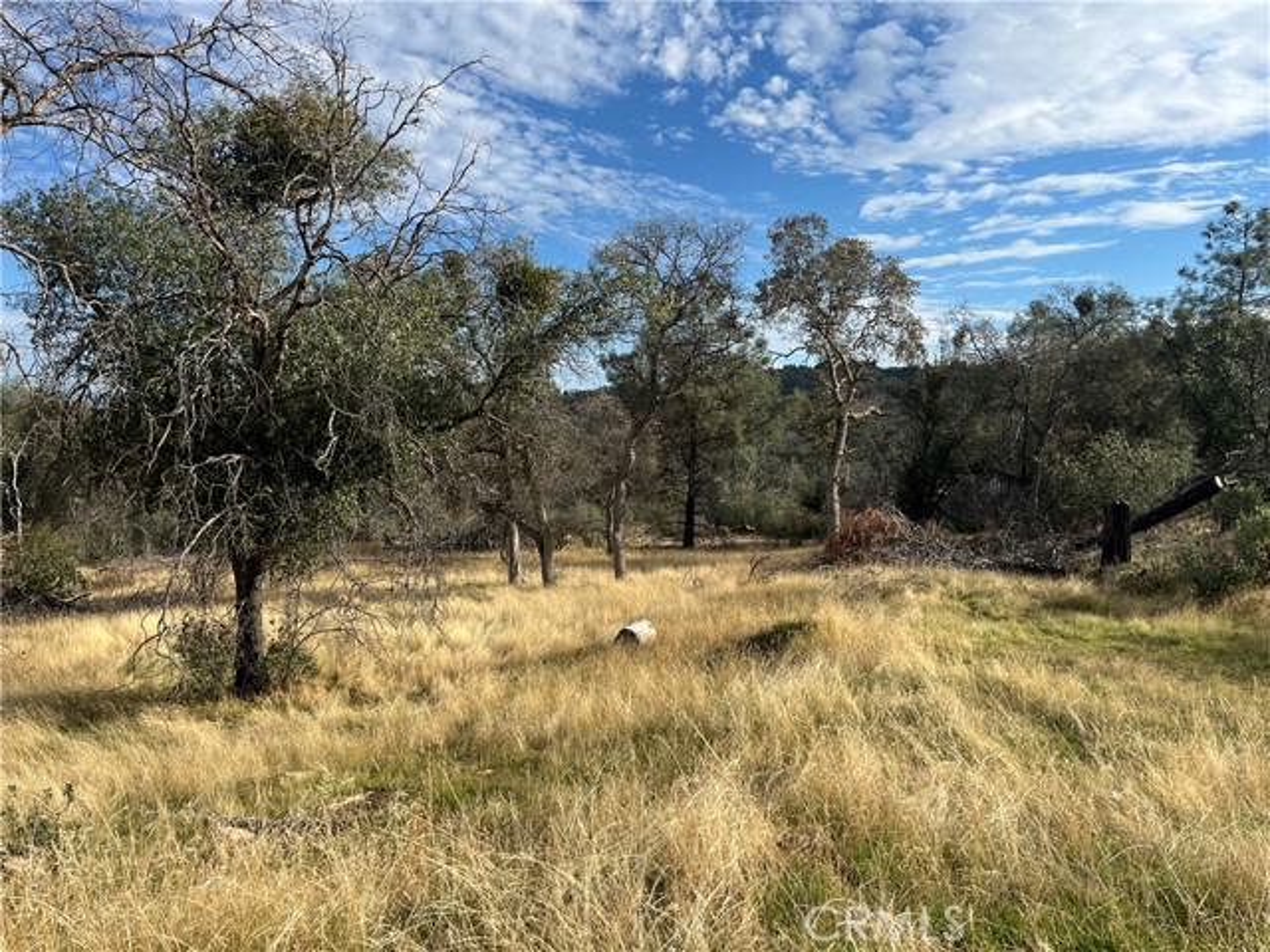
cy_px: 476
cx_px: 635
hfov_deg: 67.3
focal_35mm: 26
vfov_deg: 53.1
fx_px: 954
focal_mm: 5.1
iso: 50
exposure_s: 1/3413
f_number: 1.6
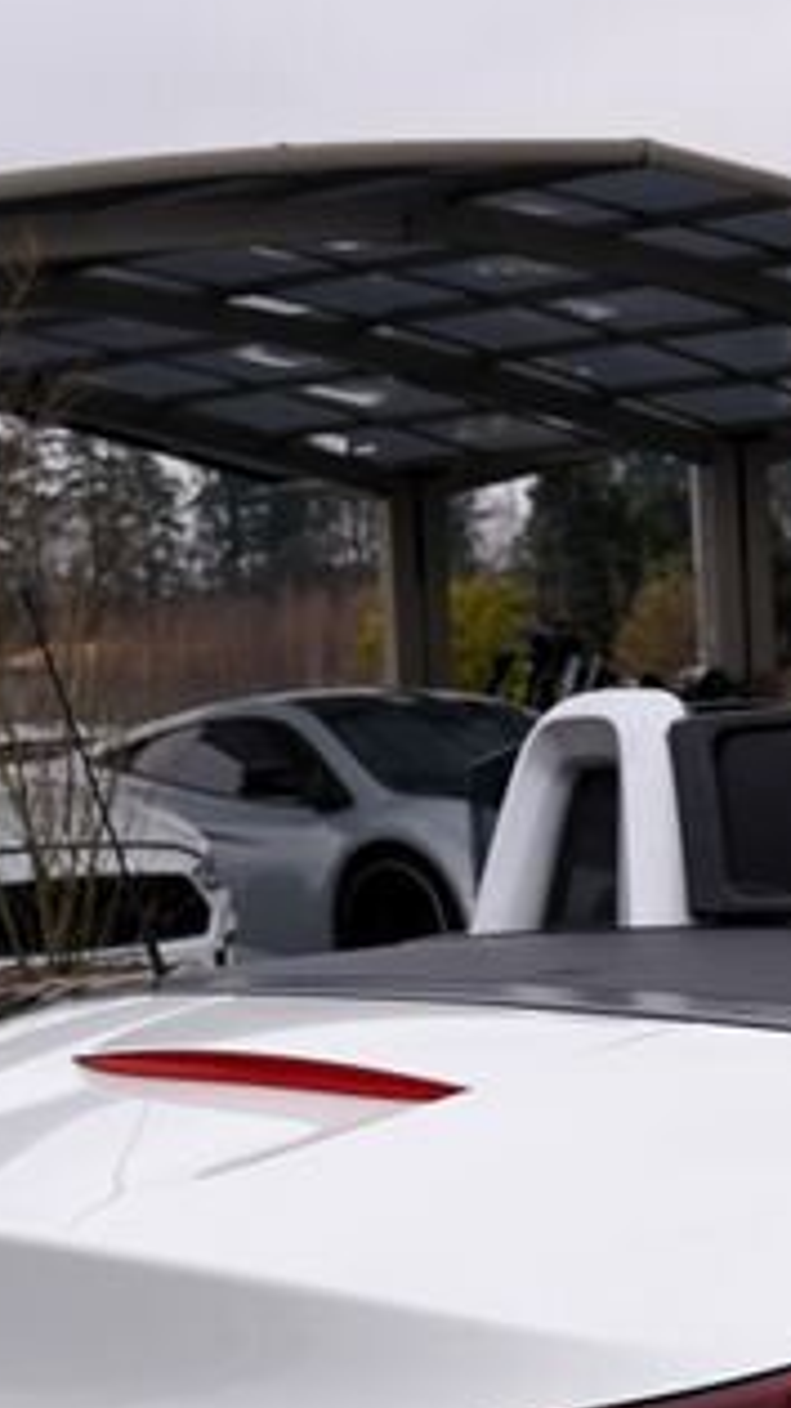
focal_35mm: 92
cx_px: 930
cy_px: 1312
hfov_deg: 12.8
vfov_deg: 22.5
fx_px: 3433
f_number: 6.3
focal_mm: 27
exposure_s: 1/250
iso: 100
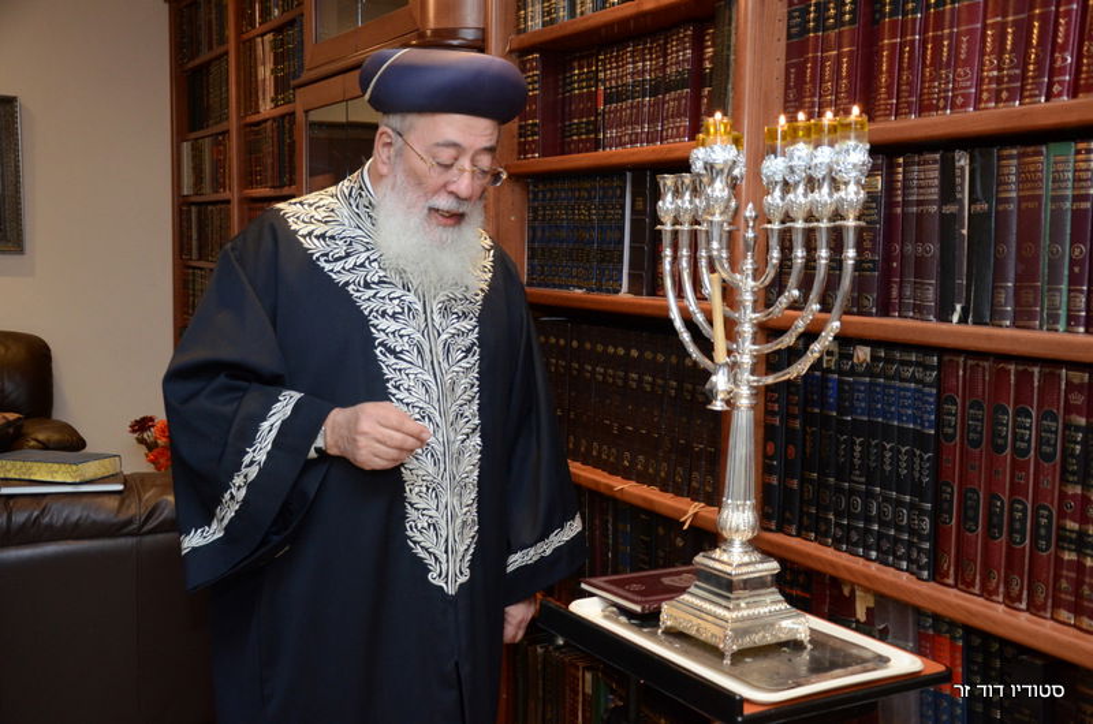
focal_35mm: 38
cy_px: 362
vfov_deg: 35.3
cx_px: 546
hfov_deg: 51.4
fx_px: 1136
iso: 1600
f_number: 4
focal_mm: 25
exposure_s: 1/160
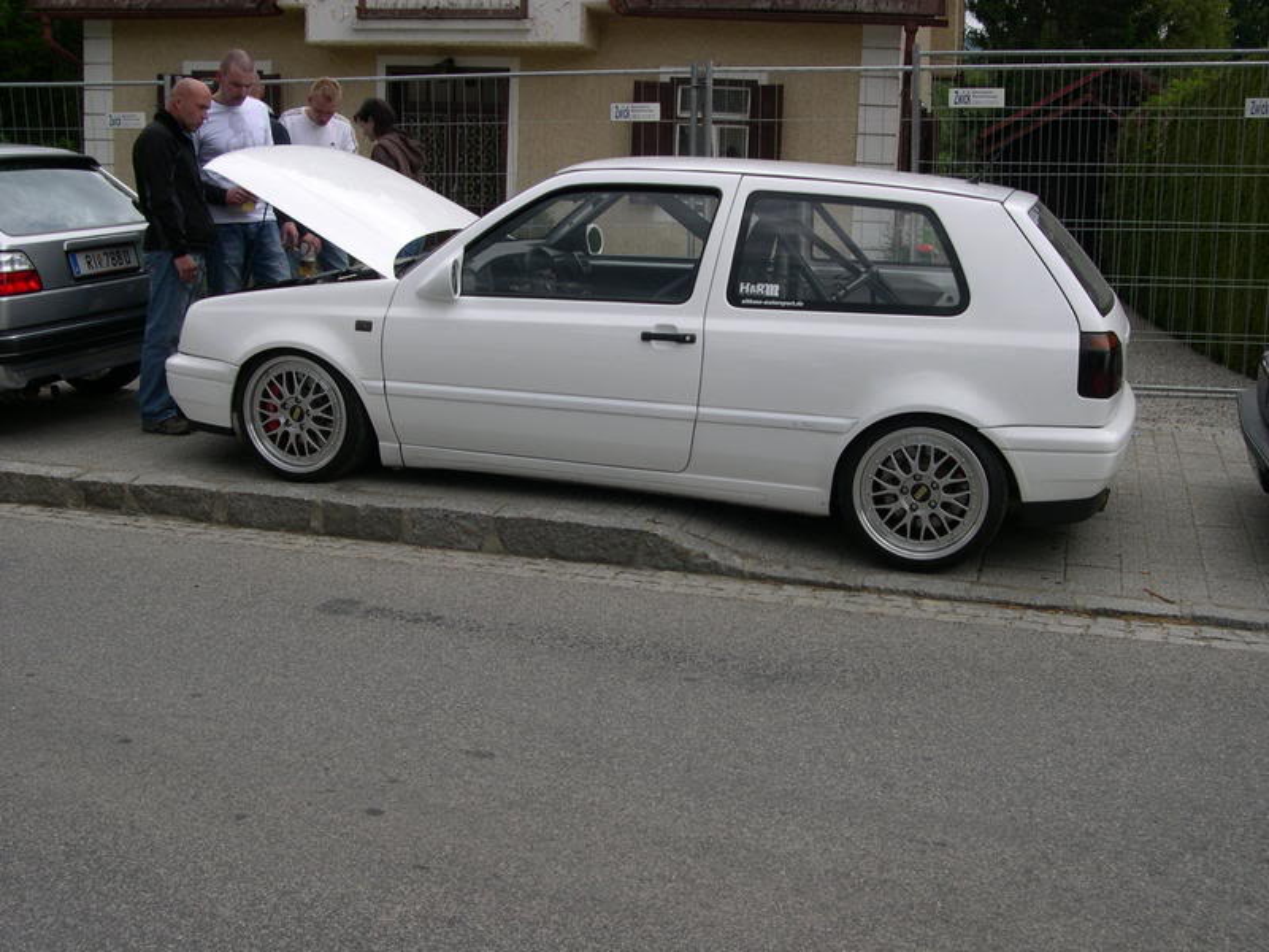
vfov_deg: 37.7
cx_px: 634
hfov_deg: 49.0
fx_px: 1393
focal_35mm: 38
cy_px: 476
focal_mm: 8
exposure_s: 1/147
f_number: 7.6
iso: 100
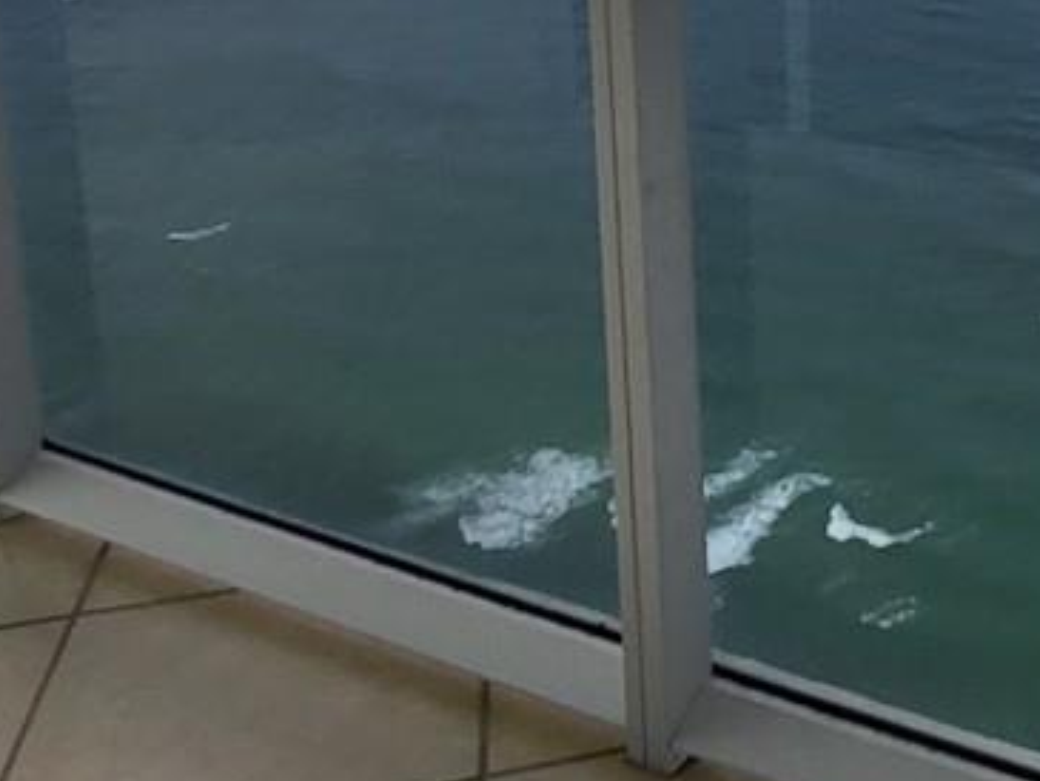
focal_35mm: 57
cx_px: 1120
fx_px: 1713
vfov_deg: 24.0
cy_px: -74
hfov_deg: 30.5
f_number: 2.2
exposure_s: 1/1182
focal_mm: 1.74
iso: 32
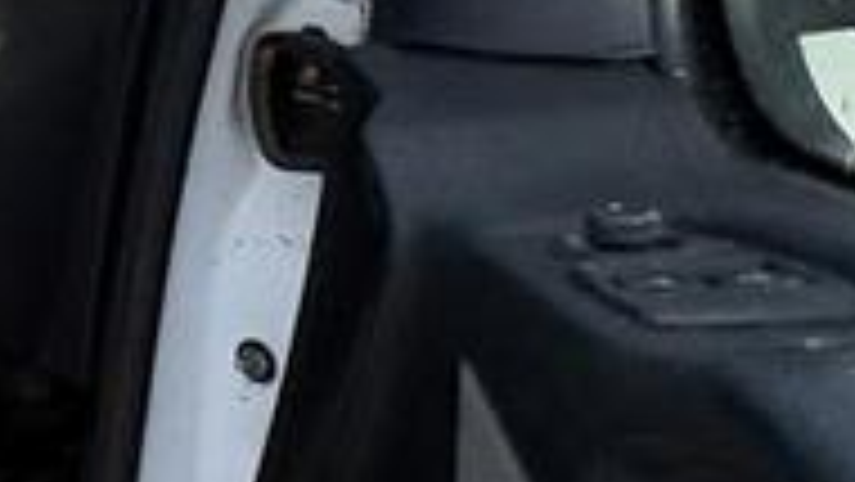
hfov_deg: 18.7
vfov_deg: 16.6
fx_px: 1633
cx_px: -850
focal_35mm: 72
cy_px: 86
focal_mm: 2.22
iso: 50
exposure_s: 1/388
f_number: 2.2
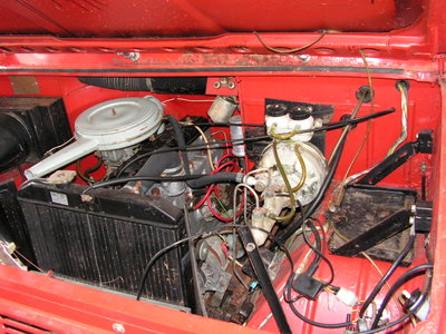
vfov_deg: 39.7
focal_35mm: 36
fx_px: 464
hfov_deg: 51.4
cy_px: 167
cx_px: 223
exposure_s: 1/40
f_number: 3.2
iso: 200
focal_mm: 6
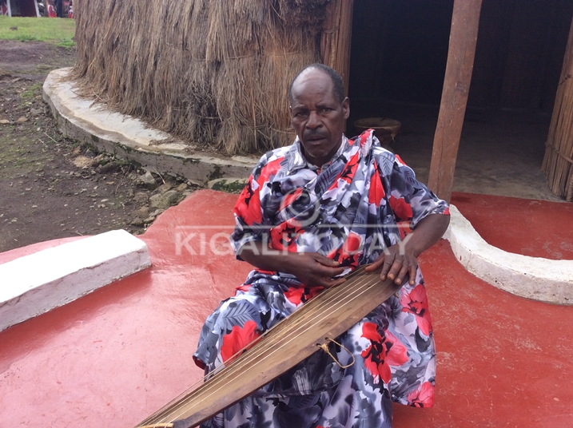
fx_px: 529
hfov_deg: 56.9
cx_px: 286
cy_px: 214
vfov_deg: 44.1
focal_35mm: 32
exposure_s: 1/443
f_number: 2.4
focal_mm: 3.3
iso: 32
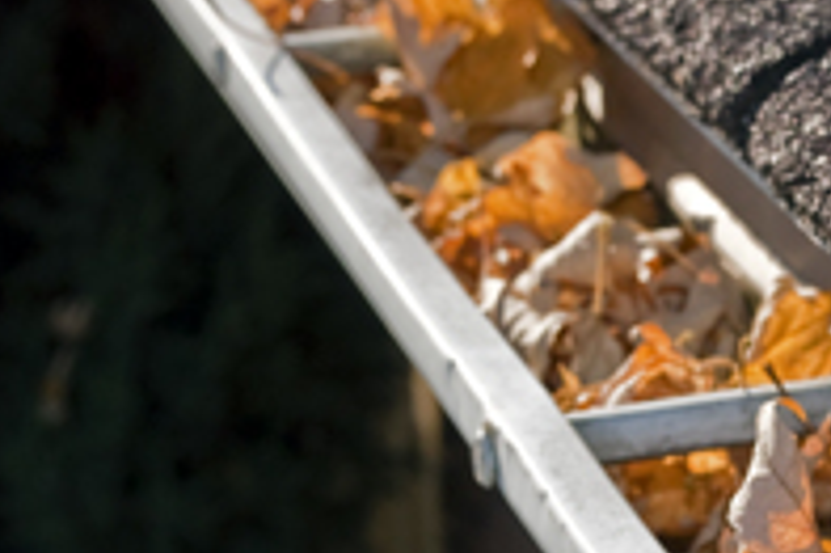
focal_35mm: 188
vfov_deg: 7.3
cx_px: 924
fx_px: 4339
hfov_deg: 10.8
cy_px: 492
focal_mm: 55
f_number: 11
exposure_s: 1/200
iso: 200
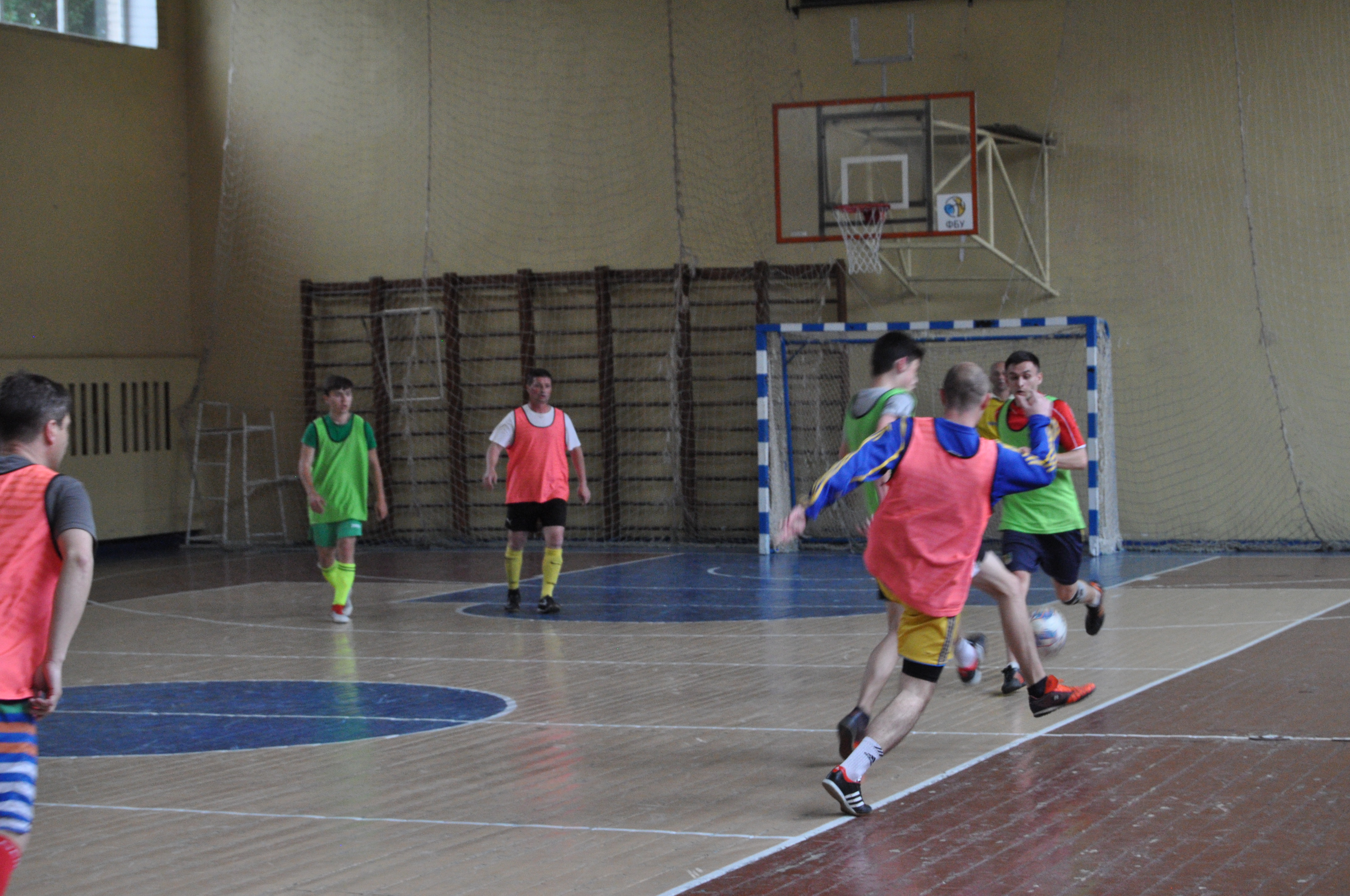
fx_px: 3090
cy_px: 448
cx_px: 675
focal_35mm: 82
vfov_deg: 16.5
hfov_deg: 24.6
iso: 1600
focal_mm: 55
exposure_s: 1/100
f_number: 5.6
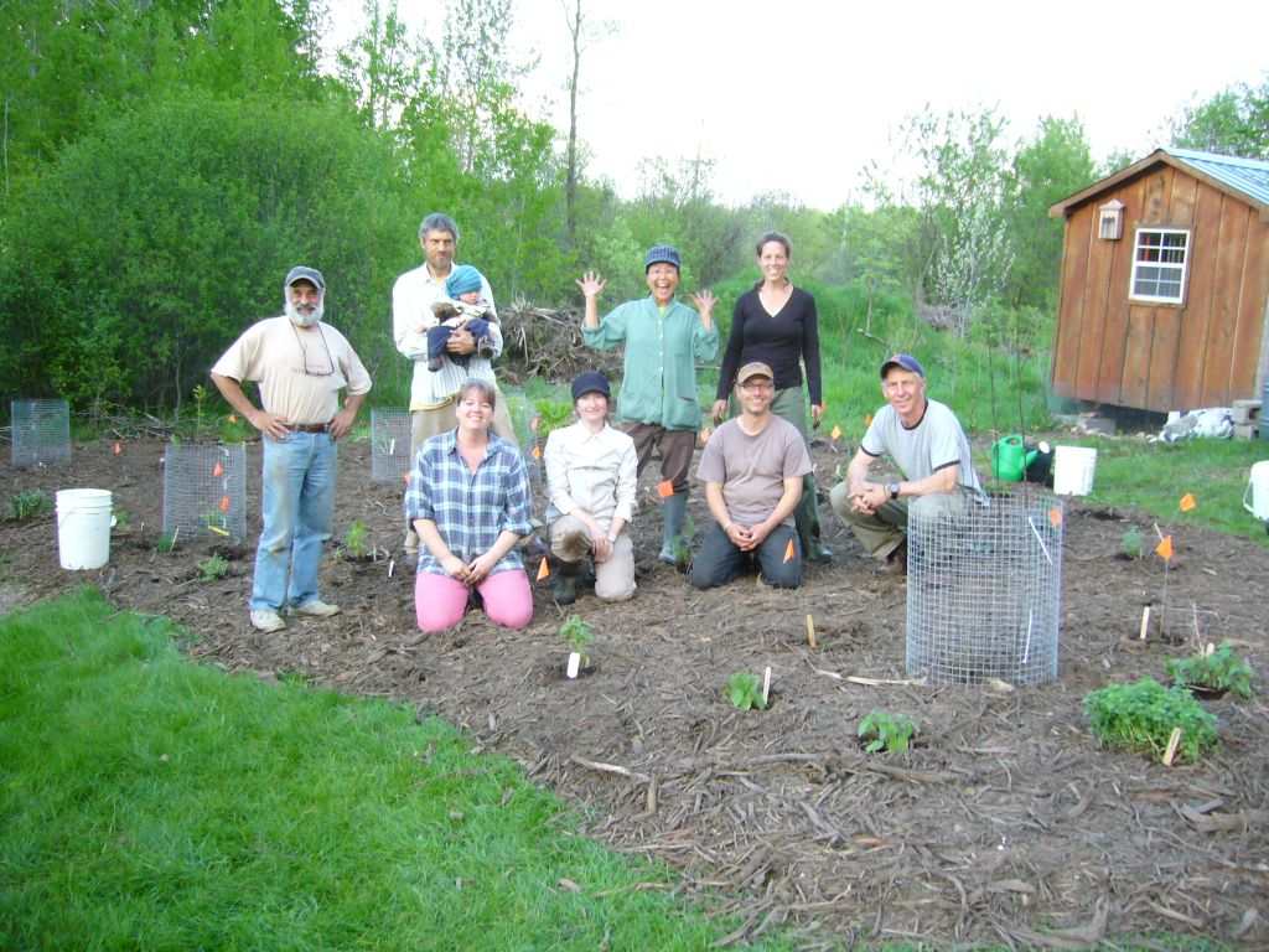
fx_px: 1283
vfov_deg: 40.7
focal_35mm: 35
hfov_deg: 52.6
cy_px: 476
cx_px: 634
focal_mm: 5.8
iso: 200
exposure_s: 1/80
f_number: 2.8
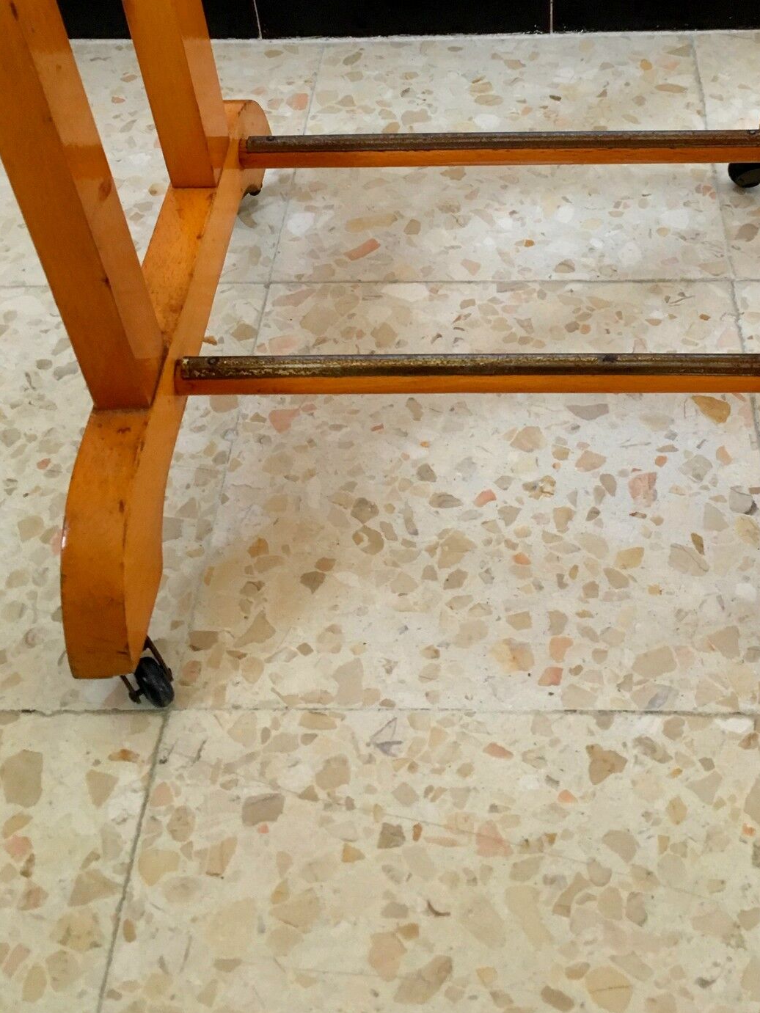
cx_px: 503
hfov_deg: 34.1
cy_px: 288
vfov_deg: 43.7
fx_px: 1229
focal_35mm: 42
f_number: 2.2
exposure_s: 1/33
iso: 125
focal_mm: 4.15
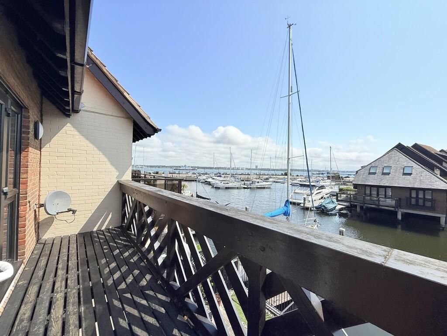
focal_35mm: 14
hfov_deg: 102.1
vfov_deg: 85.7
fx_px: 181
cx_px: 224
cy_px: 168
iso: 50
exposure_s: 1/3663
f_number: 2.2
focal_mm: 2.22
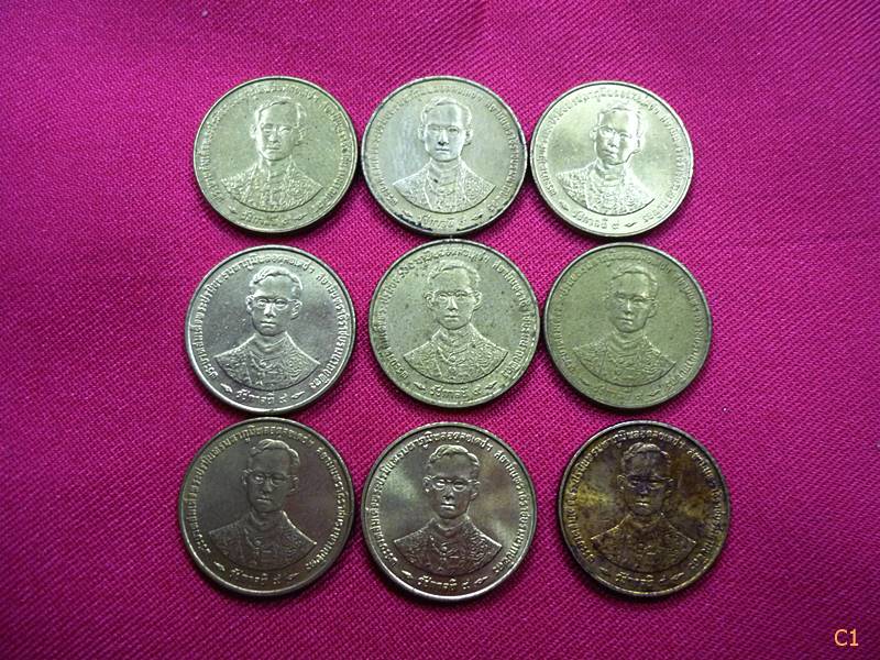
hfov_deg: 55.4
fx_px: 839
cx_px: 440
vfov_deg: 42.9
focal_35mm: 33
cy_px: 330
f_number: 2.8
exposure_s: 1/8
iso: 400
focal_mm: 5.5
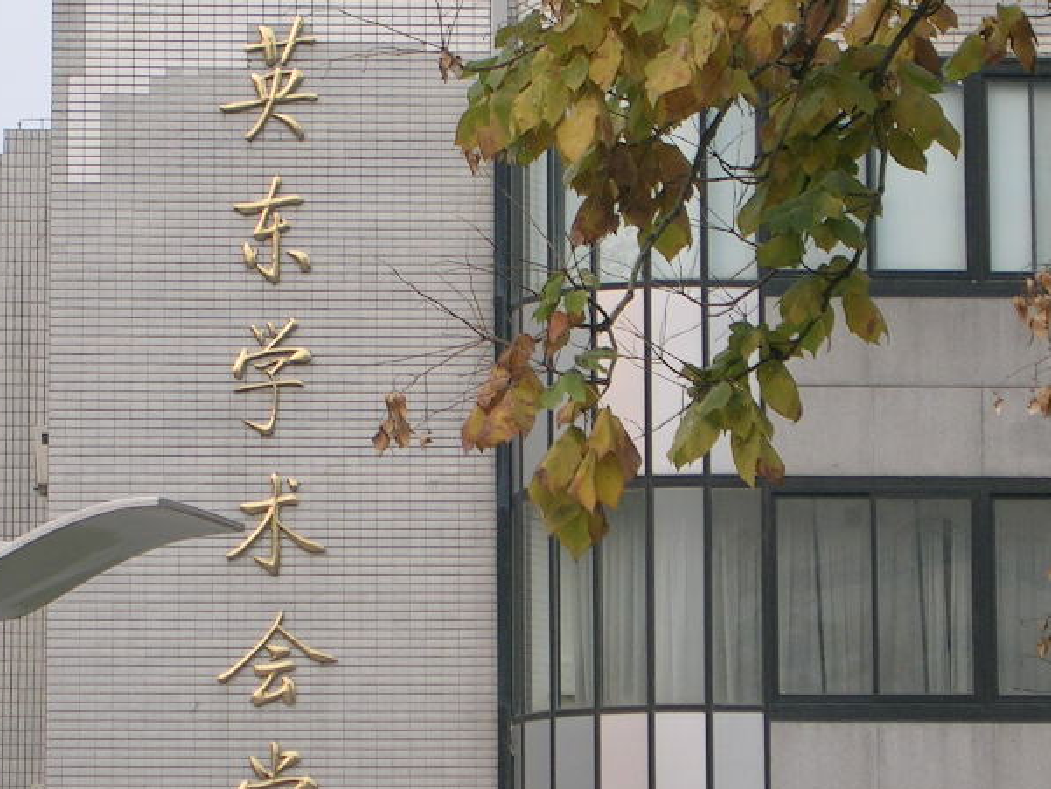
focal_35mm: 179
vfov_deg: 8.3
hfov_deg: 11.0
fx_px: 5436
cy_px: 420
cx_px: 505
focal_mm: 16.2
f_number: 4.9
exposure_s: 1/84.4
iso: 50
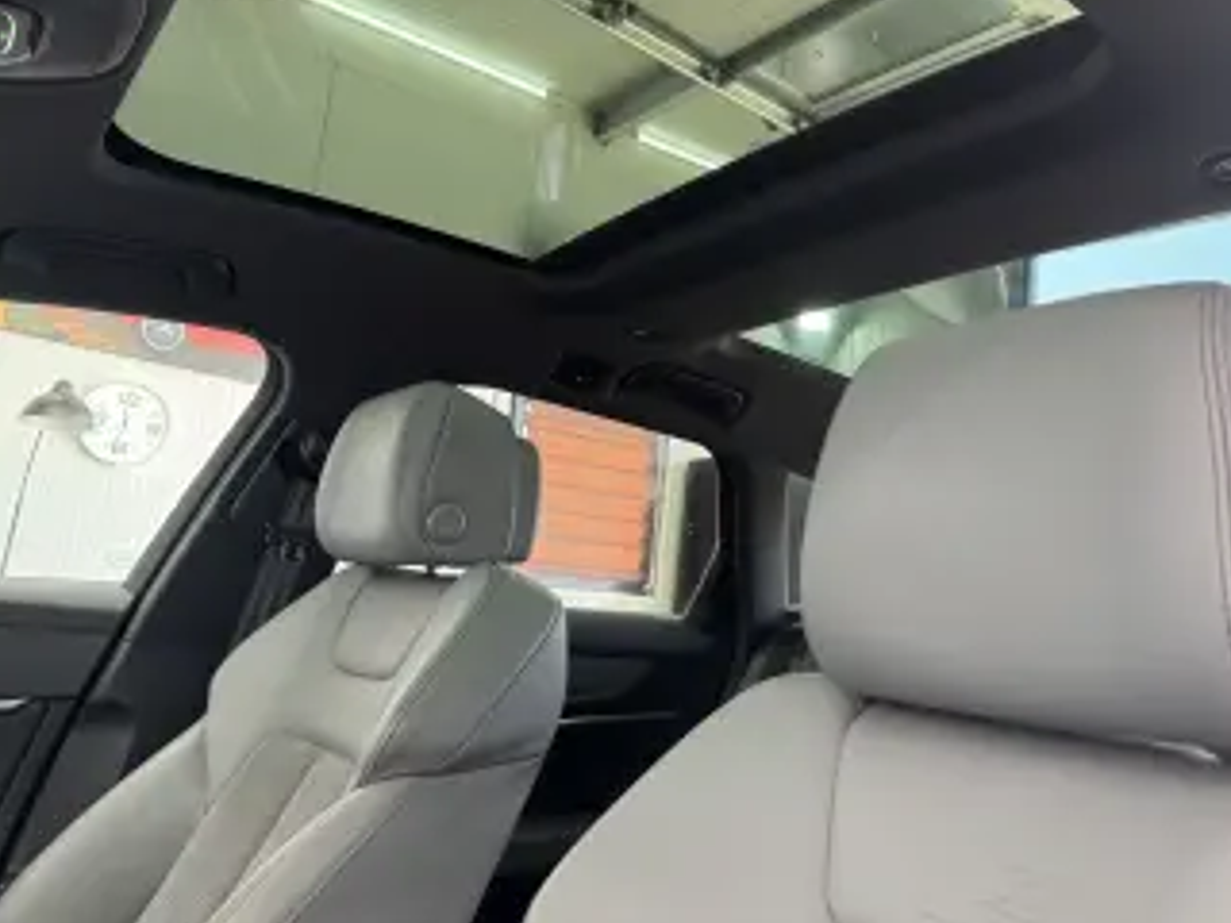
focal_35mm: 27
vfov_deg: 51.3
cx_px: 685
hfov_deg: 65.1
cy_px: 412
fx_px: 960
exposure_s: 1/50
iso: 320
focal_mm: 6.76
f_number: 1.78
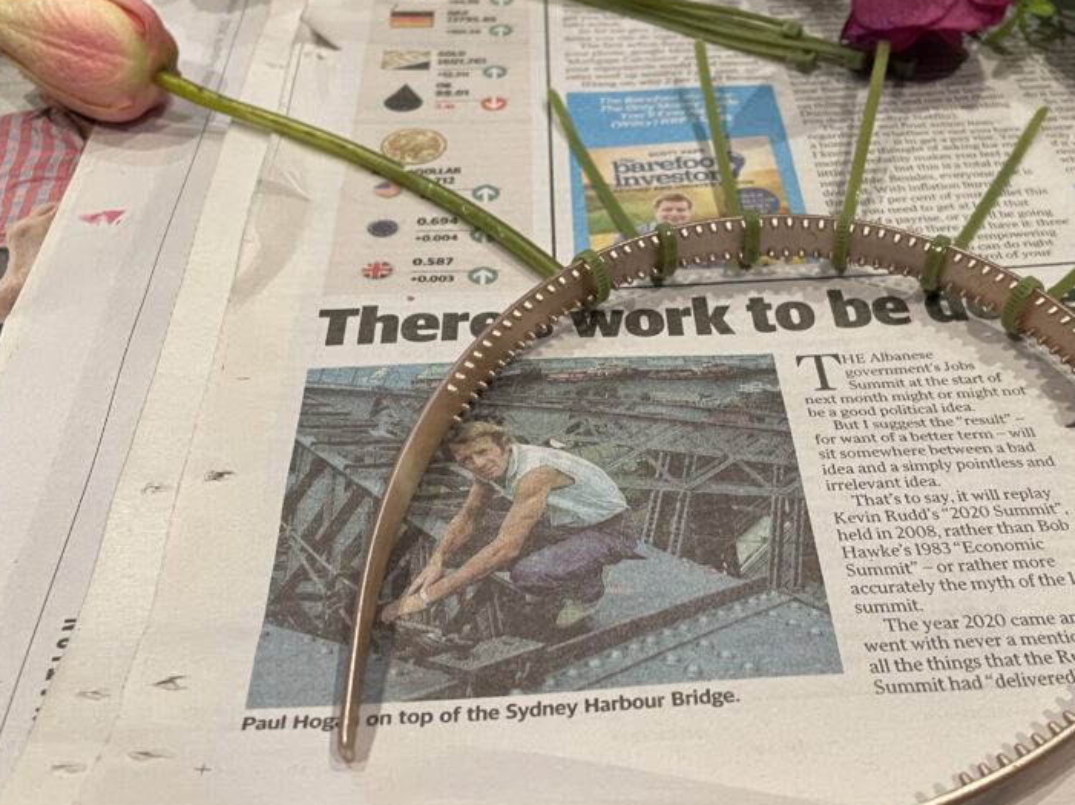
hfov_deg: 48.5
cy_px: 411
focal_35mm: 38
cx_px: 670
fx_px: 1179
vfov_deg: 37.7
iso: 100
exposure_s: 1/50
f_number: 1.6
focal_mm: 4.2
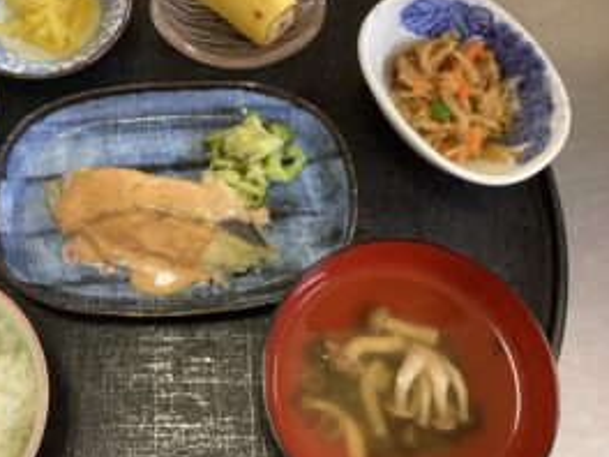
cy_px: 200
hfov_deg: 42.1
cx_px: 181
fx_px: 774
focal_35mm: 44
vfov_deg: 32.8
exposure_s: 1/40
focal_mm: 3.3
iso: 400
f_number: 2.4
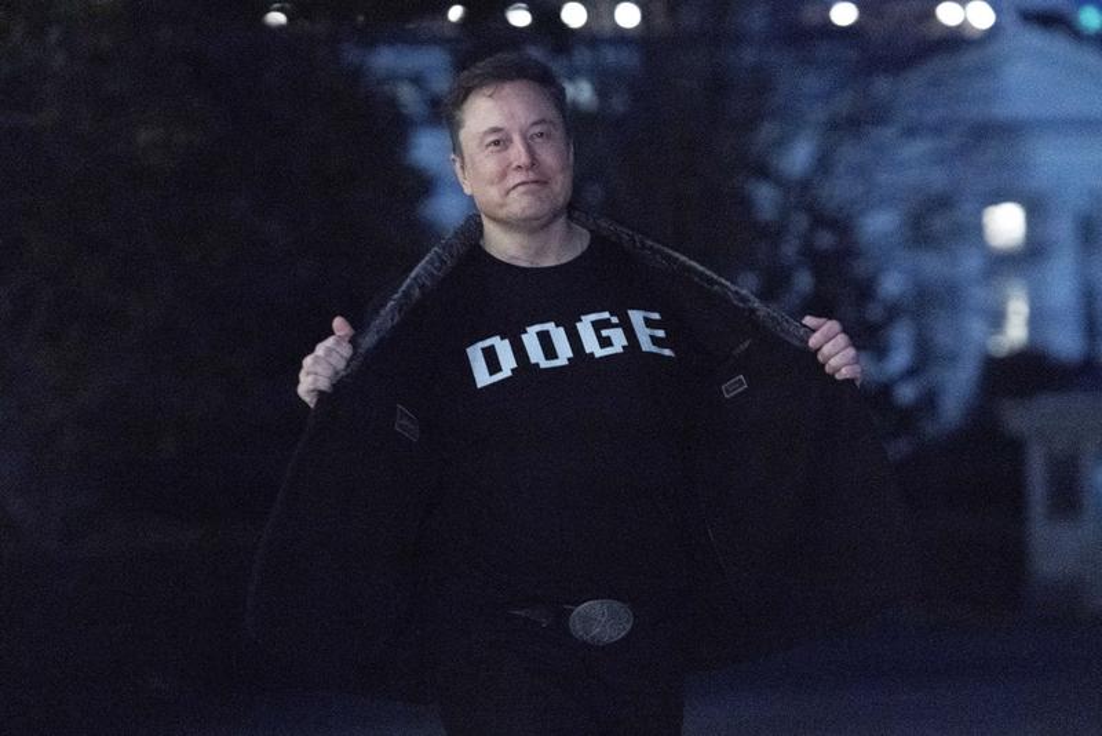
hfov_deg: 19.3
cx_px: 551
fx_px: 3246
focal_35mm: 106
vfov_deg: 12.9
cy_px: 368
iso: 8000
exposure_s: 1/160
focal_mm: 106
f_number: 3.2
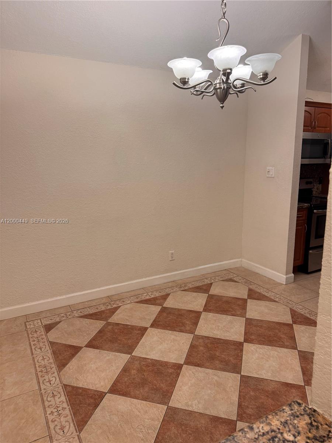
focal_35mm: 24
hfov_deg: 56.8
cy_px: 222
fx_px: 307
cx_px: 166
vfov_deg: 71.6
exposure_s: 1/120
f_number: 1.78
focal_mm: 6.76
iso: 160
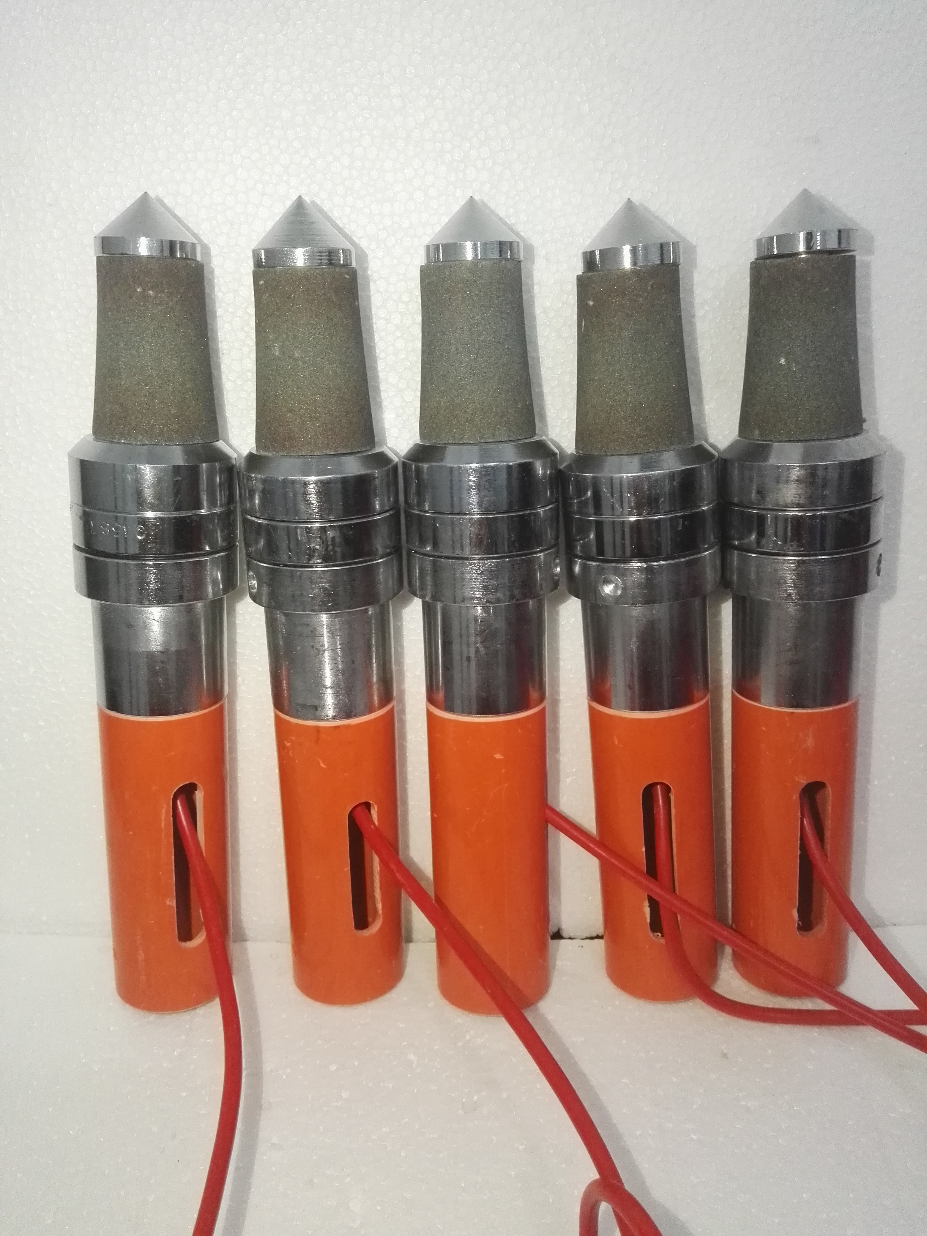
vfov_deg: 63.4
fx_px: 1000
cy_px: 618
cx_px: 464
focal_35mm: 28
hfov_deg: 49.7
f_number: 2
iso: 500
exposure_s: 1/33.3
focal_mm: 3.83
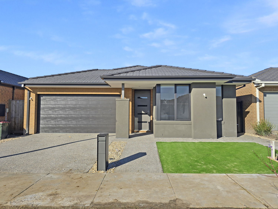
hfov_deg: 73.9
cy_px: 104
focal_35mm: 23
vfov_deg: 58.9
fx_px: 185
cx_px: 139
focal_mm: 6.3
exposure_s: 1/850
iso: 12
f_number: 1.7
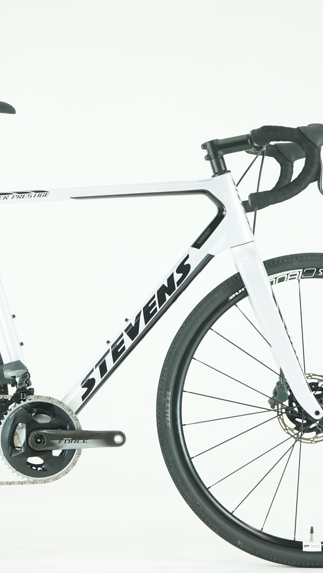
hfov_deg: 13.0
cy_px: 287
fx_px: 1416
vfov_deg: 22.9
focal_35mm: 93
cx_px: 86
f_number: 5.6
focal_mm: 59
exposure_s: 1/200
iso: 2500
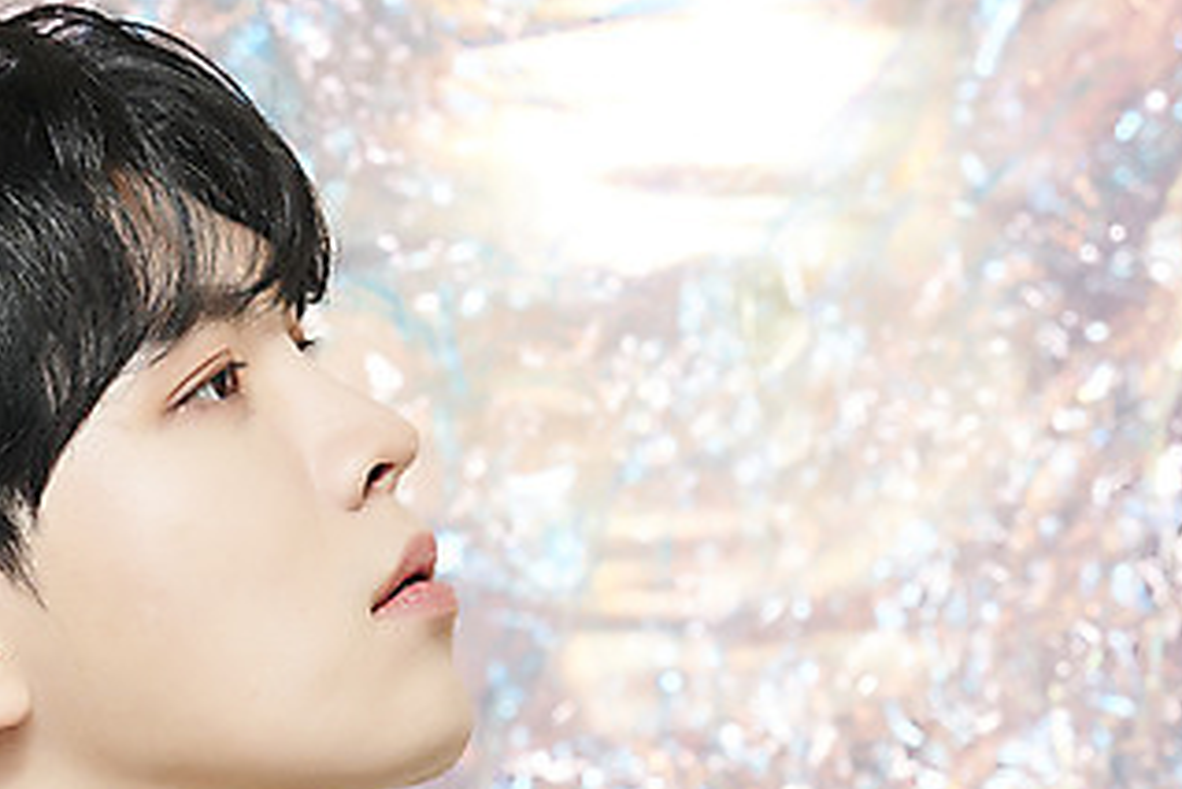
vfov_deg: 5.1
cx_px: 269
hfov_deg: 7.6
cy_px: 637
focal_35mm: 272
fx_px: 8934
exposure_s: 1/125
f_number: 5.6
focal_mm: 145
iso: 64
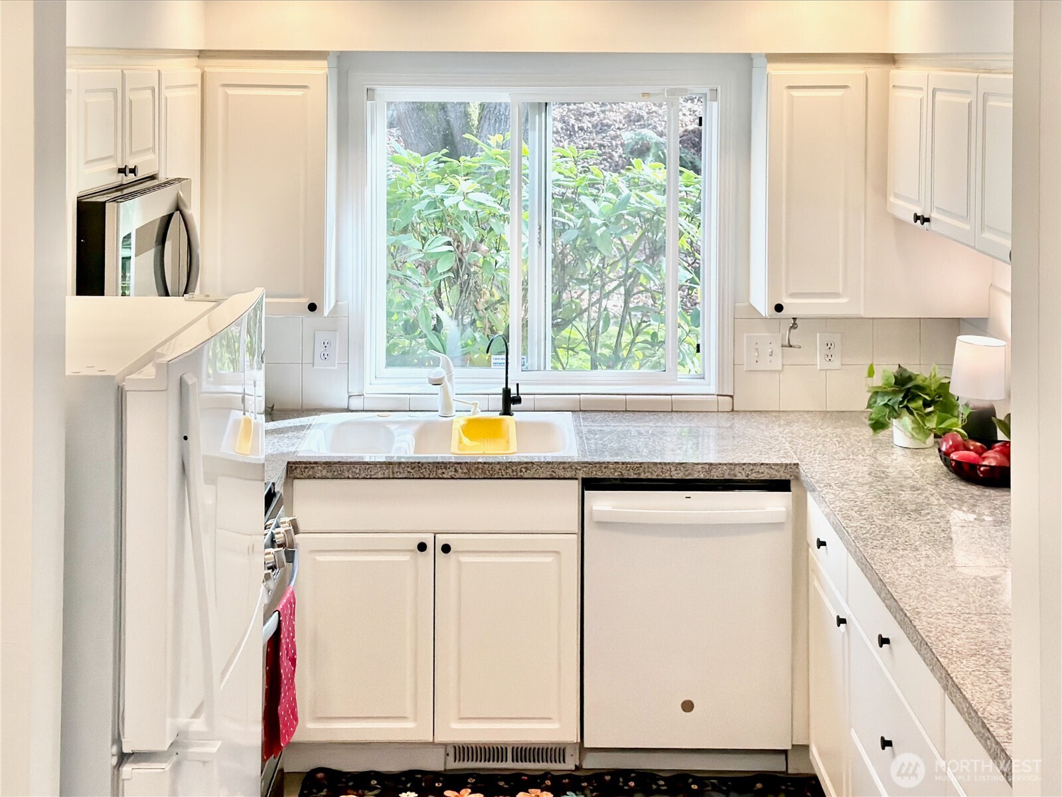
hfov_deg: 39.7
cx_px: 531
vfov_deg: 30.3
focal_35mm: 48
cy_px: 398
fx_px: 1473
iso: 250
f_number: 1.78
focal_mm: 6.76
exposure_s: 1/1203
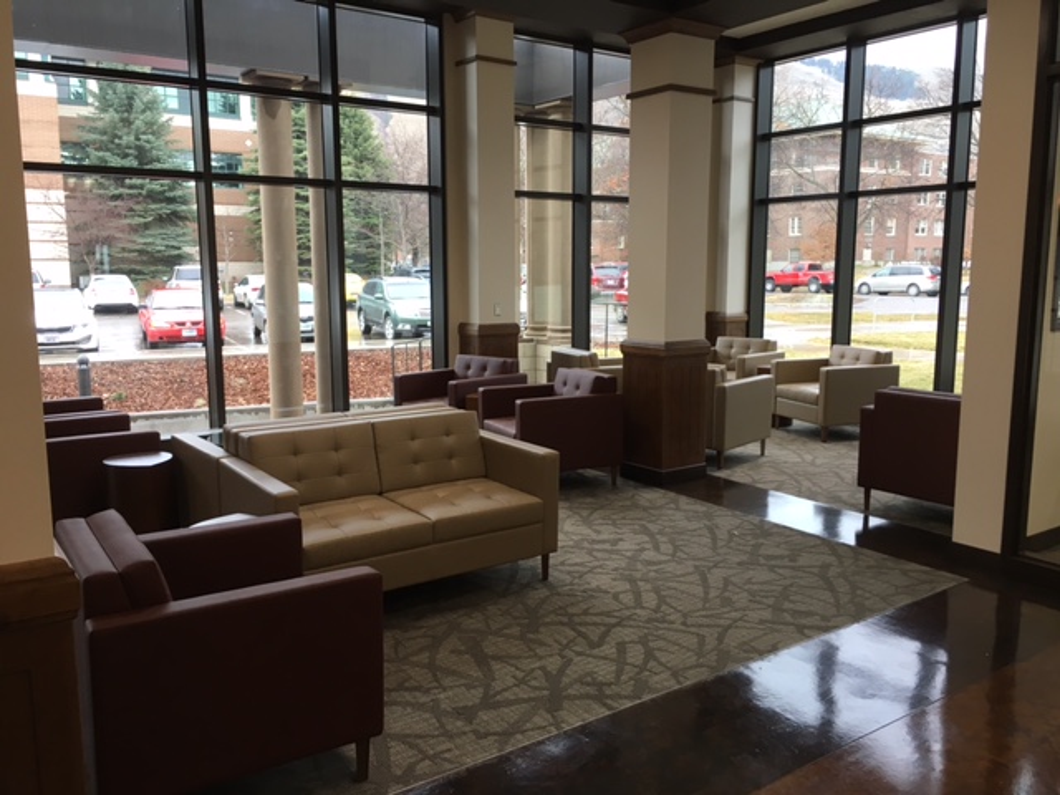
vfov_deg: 48.2
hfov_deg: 61.7
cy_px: 398
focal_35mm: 29
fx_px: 888
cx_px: 530
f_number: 2.2
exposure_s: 1/30
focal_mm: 4.15
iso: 50
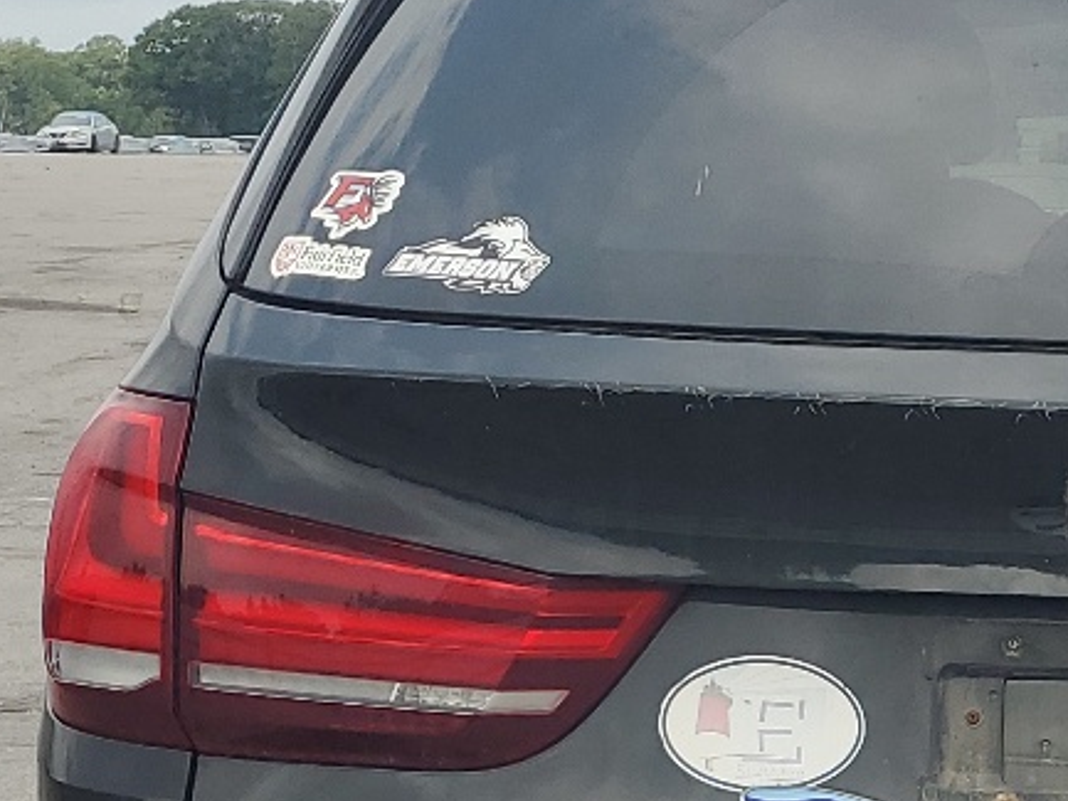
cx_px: 1231
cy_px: 796
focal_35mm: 96
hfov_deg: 19.4
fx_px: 2963
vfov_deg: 15.1
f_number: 1.5
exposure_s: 1/2000
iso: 50
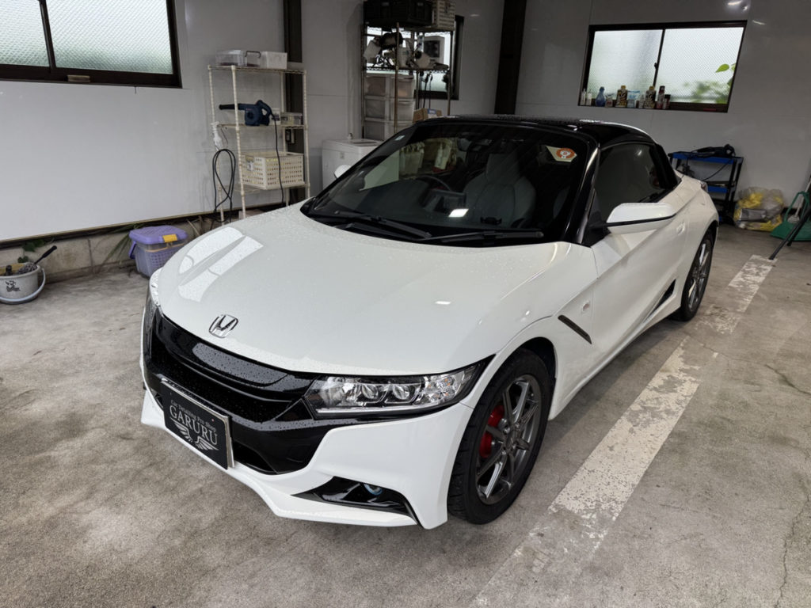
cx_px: 406
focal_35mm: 24
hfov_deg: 71.6
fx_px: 562
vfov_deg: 56.8
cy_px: 304
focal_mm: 6.76
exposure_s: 1/151
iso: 64
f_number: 1.78
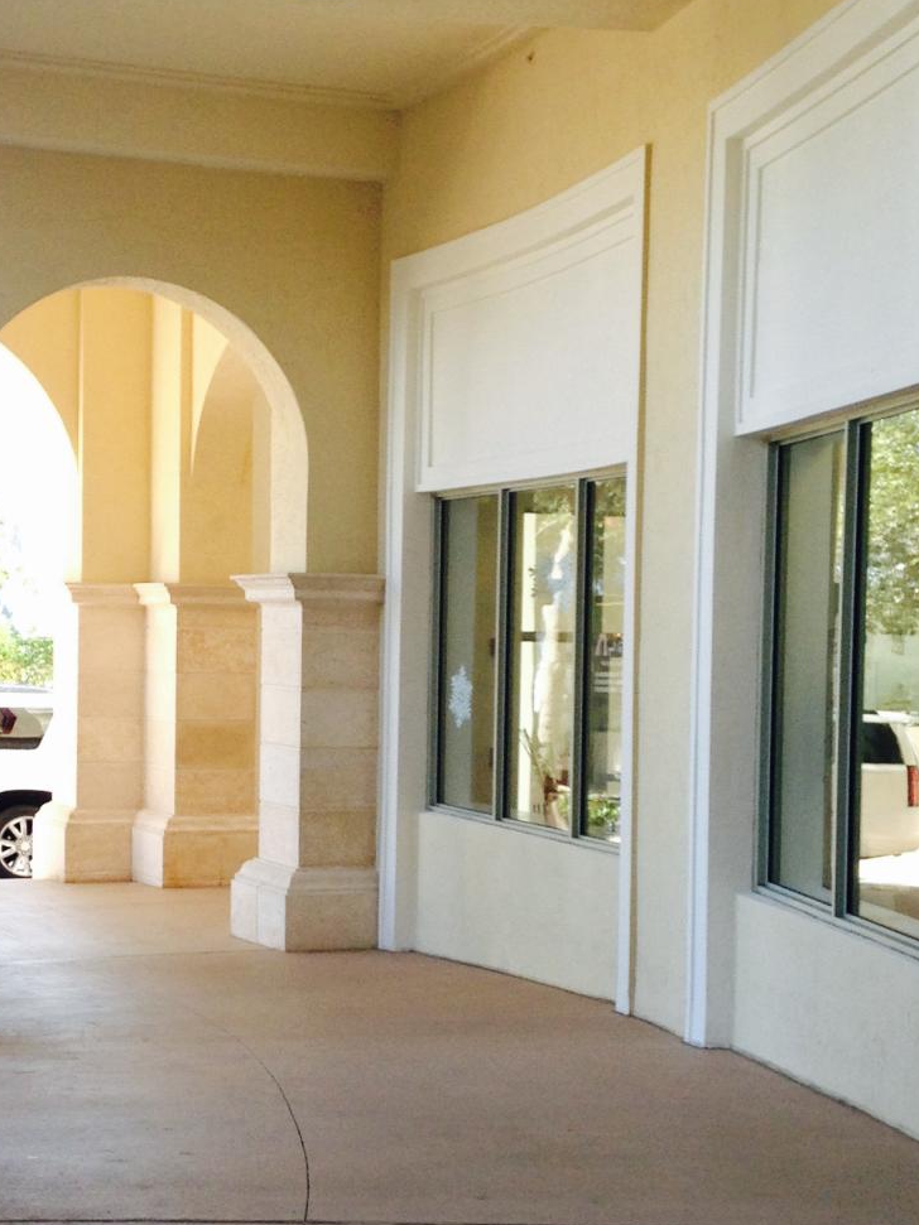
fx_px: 2408
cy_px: 744
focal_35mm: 68
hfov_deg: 21.4
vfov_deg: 28.5
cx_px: 242
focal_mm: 4.12
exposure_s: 1/120
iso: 80
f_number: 2.4
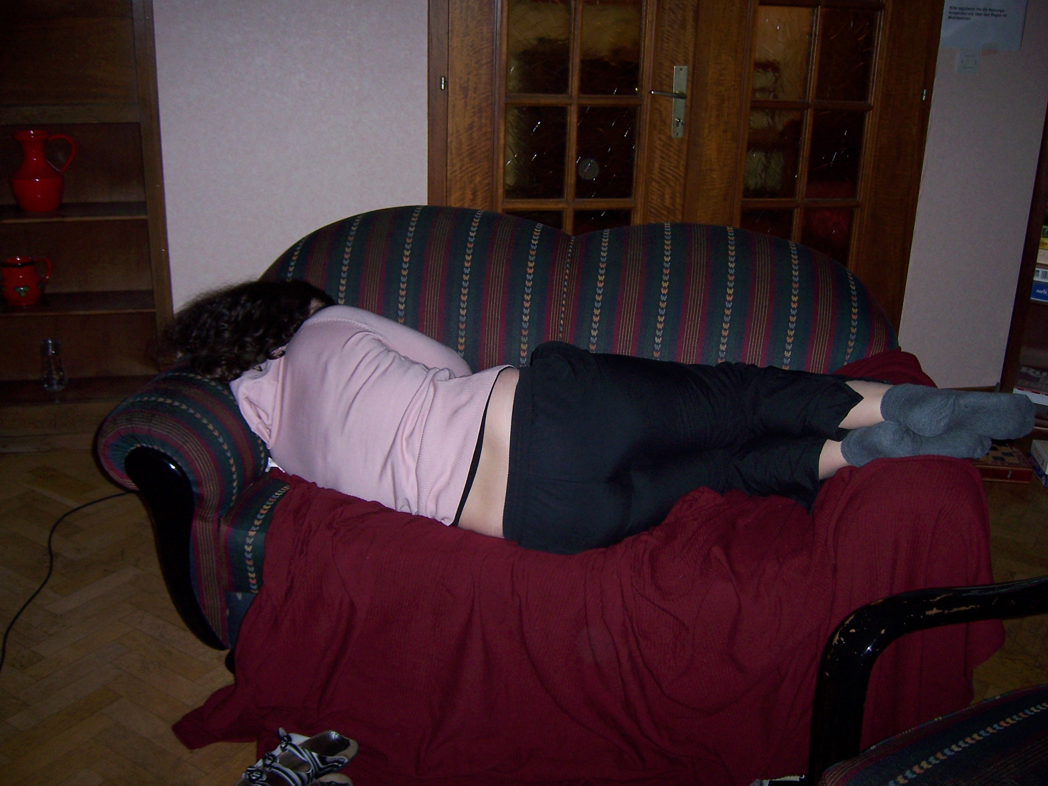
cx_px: 524
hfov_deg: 51.4
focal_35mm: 36
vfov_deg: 39.7
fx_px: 1090
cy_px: 393
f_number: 2.8
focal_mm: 6.2
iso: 125
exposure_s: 1/60
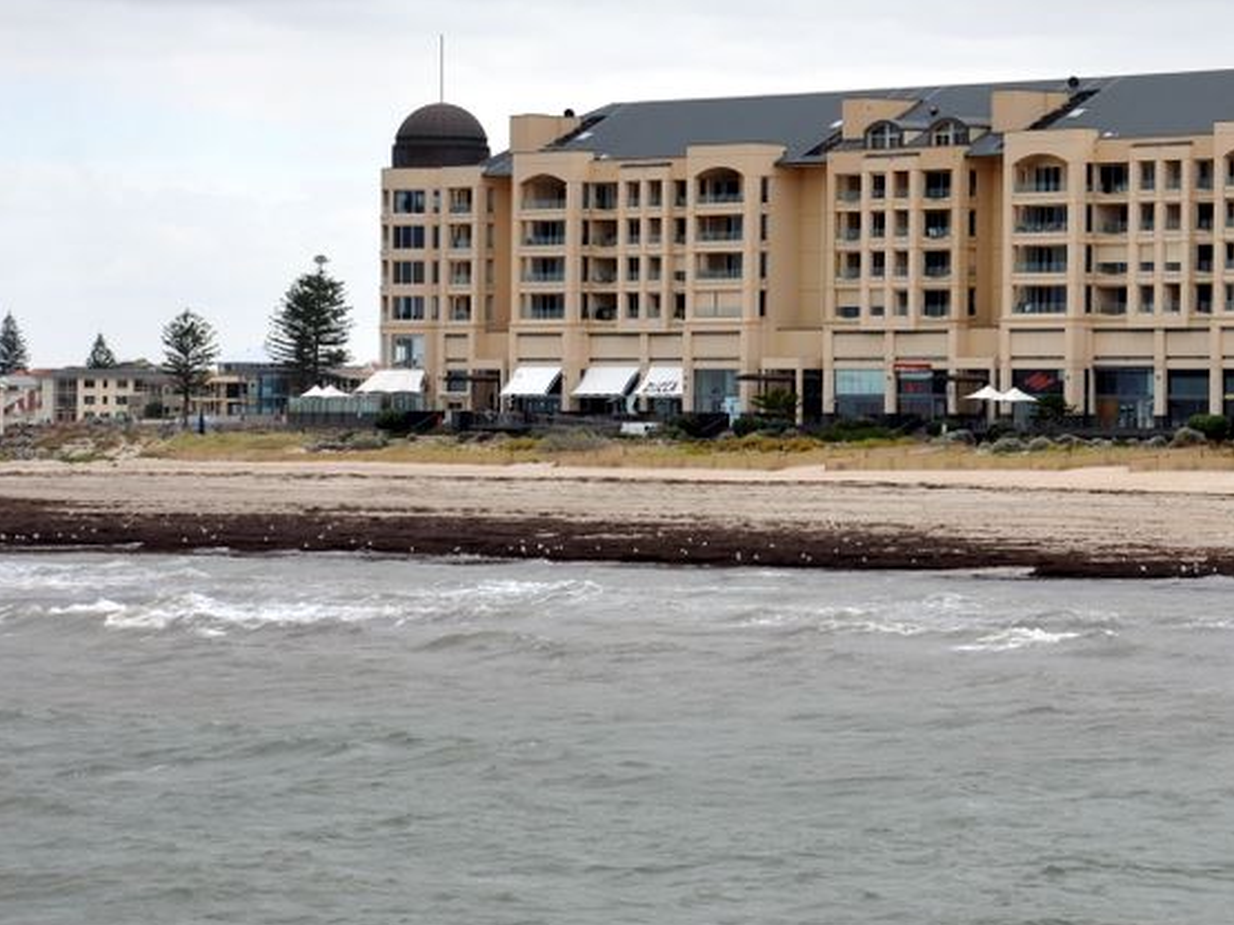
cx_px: 1118
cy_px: 307
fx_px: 6629
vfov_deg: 8.0
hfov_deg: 10.6
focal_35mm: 186
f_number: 9
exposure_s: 1/320
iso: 200
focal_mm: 70
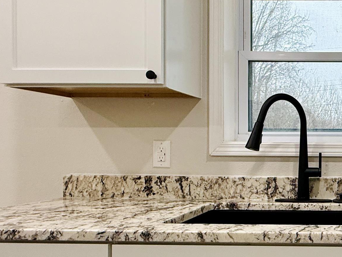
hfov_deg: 41.7
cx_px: 361
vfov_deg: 38.5
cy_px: 154
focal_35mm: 37
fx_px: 366
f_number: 2.2
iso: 160
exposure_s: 1/120
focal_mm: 2.22
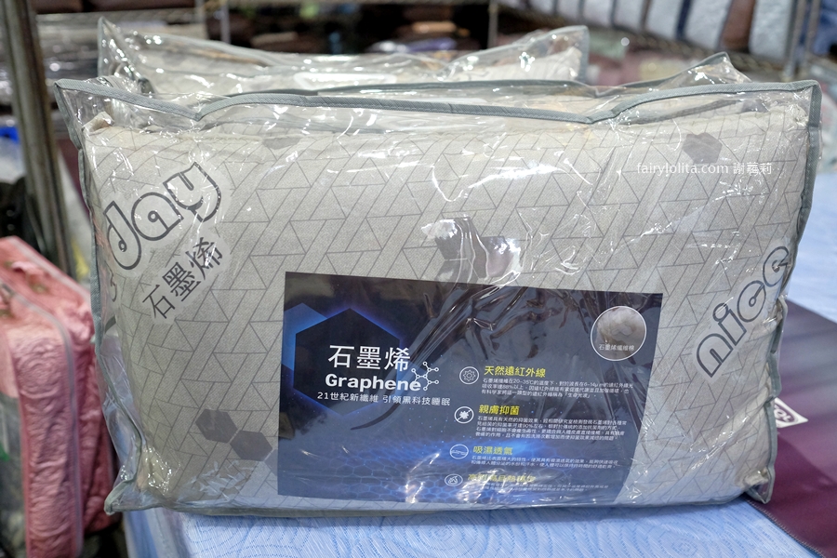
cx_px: 418
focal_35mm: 35
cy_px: 279
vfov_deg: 37.9
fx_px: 814
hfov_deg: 54.4
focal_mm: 23
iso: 2500
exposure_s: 1/110
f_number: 2.8
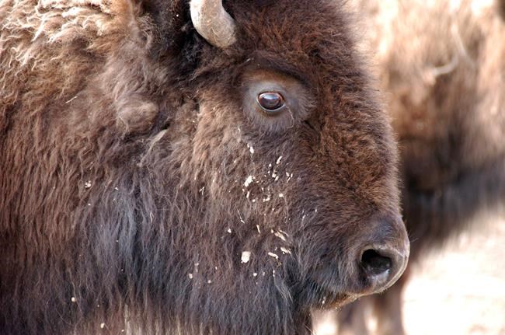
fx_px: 3571
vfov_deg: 5.4
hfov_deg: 8.1
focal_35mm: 255
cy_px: 168
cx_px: 252
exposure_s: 1/100
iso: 640
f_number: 5.6
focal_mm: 170
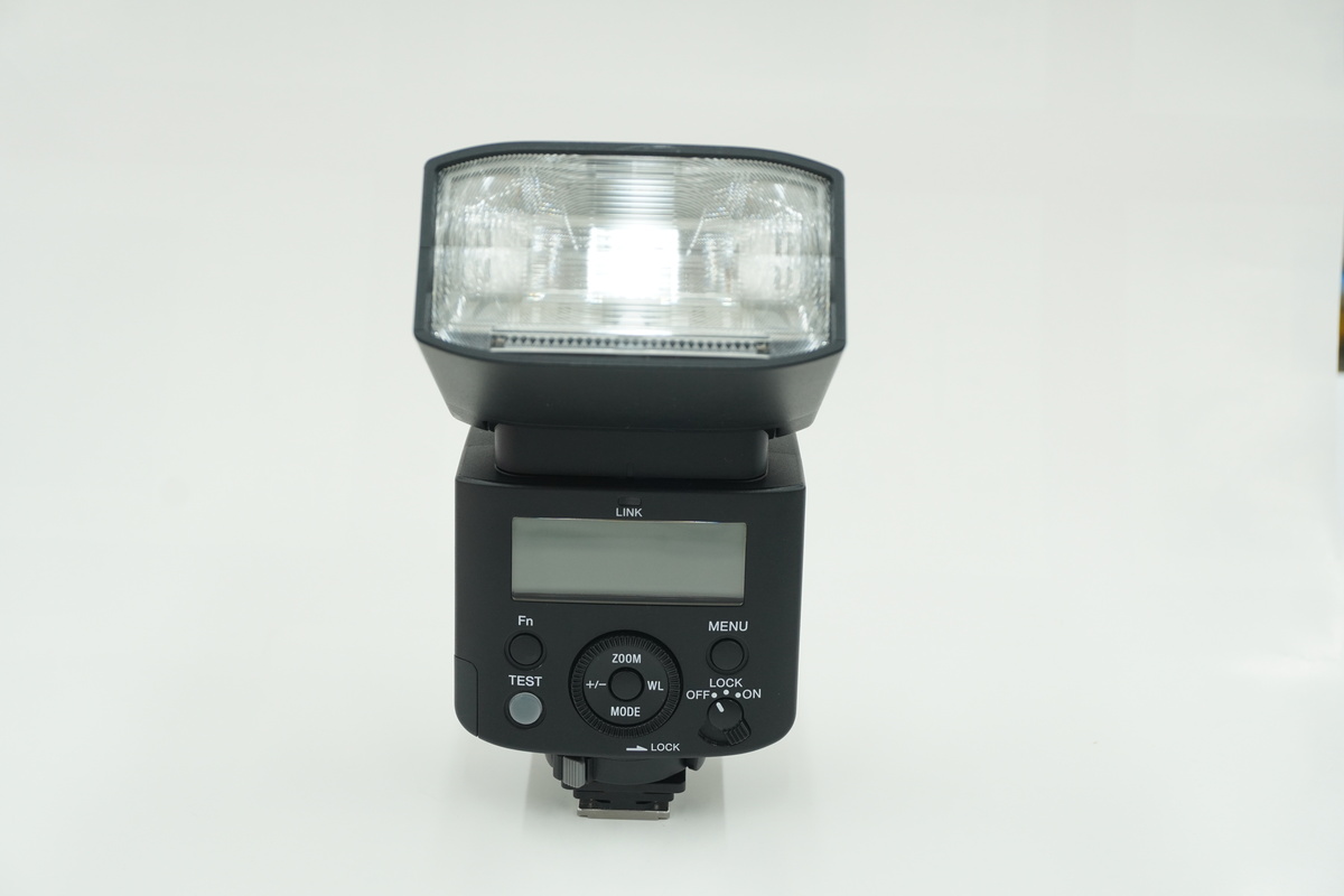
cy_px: 448
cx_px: 672
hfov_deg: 38.9
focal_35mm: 51
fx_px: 1904
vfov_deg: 26.5
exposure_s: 1/60
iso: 500
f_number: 7.1
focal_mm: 34
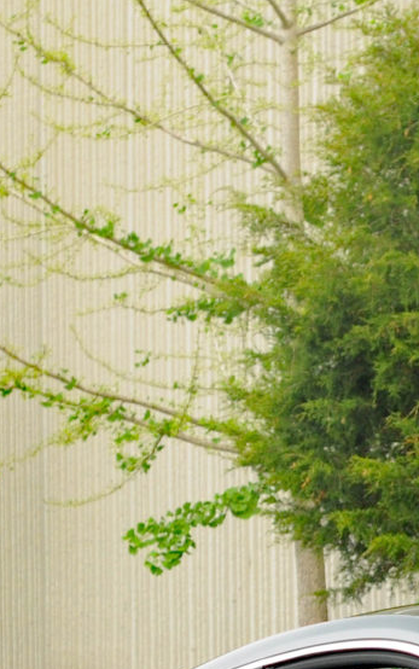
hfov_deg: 4.6
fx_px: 5144
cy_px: 820
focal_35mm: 282
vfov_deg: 7.4
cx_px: 797
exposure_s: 1/250
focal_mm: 50
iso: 500
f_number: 4.5
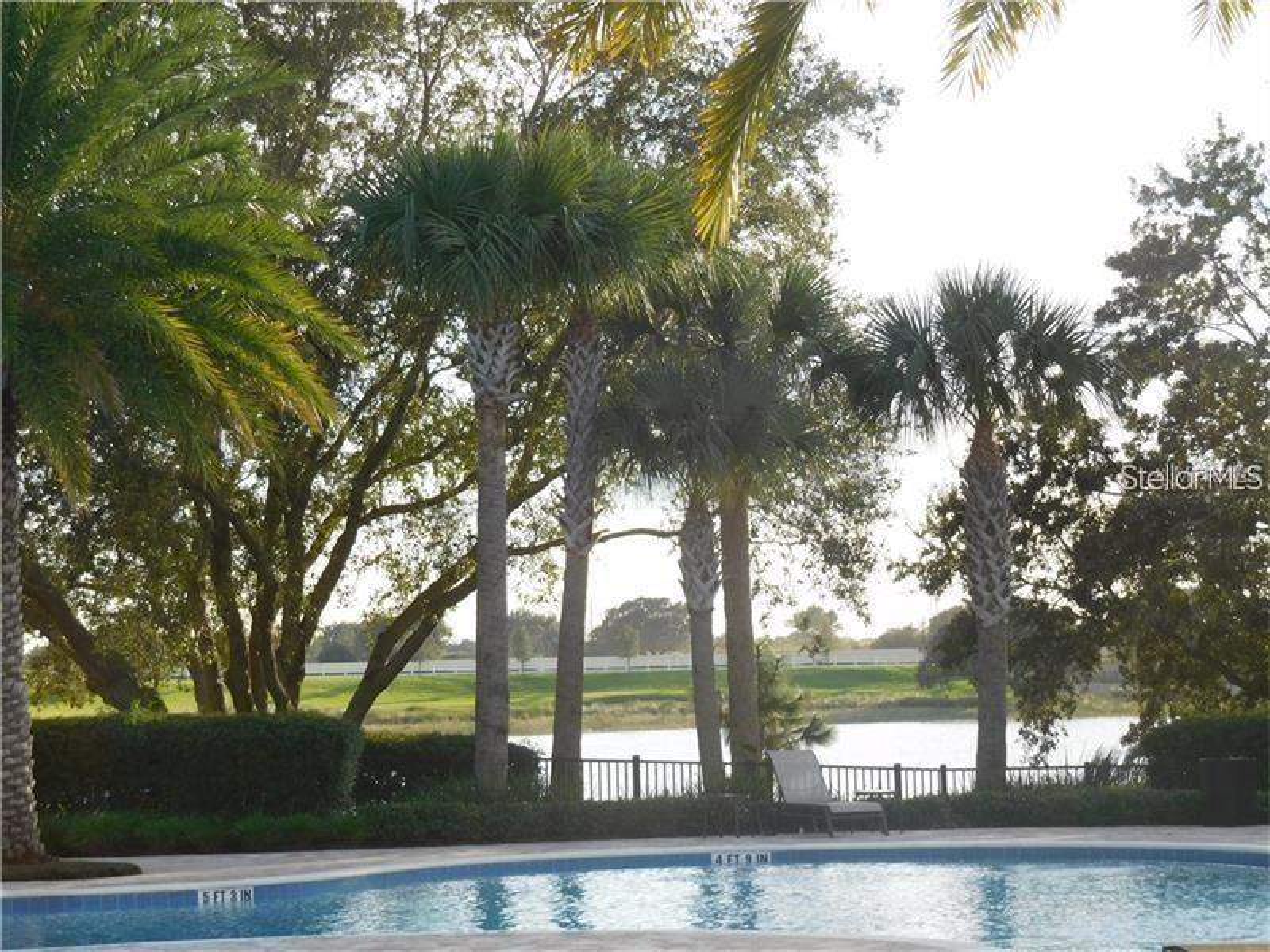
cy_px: 476
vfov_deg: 13.2
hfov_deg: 17.6
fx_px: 4109
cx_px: 635
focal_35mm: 112
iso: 125
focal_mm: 20
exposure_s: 1/320
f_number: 4.9
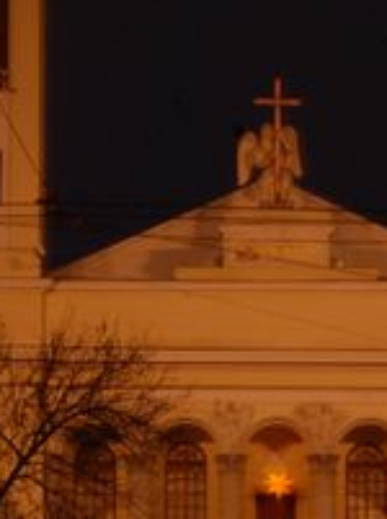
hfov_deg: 6.4
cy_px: 462
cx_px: 253
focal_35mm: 230
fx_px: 3439
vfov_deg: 8.6
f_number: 25
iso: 400
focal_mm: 40
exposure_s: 1.6
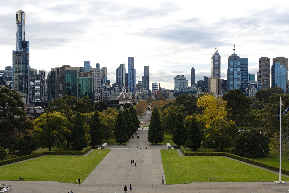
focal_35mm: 51
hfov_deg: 38.9
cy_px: 96
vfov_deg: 26.5
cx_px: 144
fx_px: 410
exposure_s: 1/160
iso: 125
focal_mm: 18.7
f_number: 8
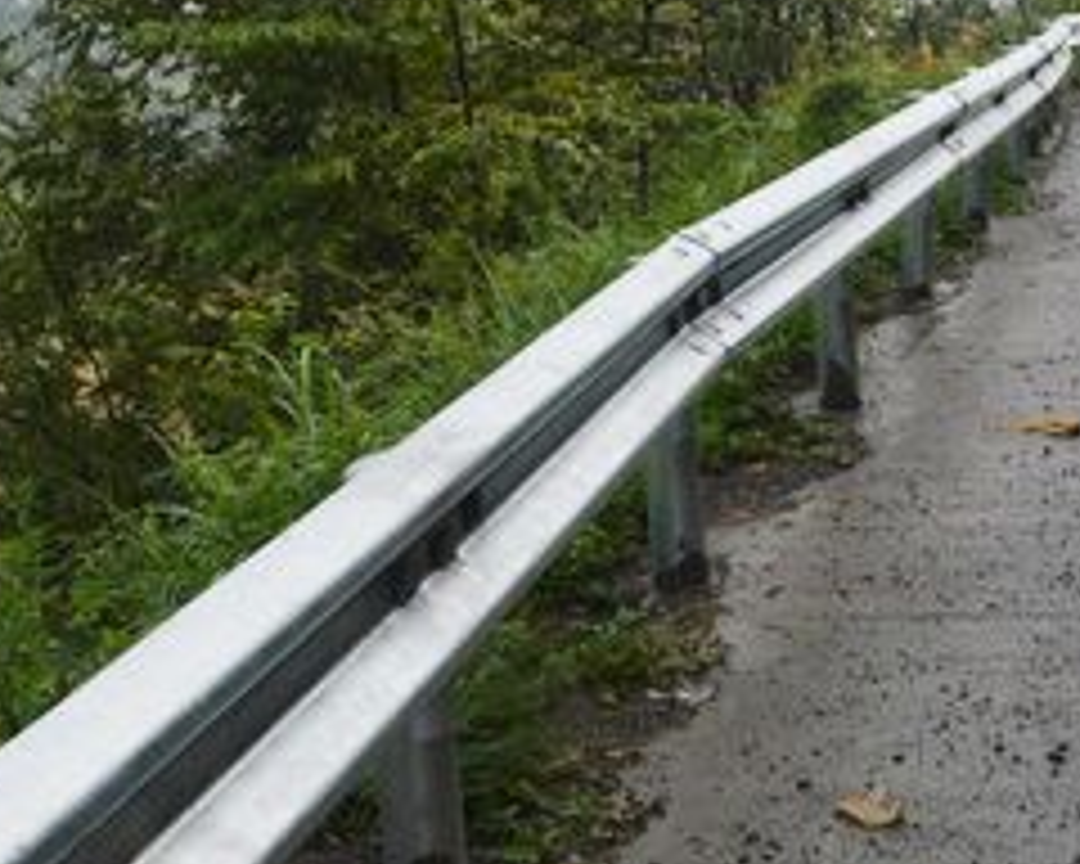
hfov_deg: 22.4
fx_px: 2716
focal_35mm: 85
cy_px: 243
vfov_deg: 18.0
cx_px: 693
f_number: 7.1
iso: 100
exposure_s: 1/200
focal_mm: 29
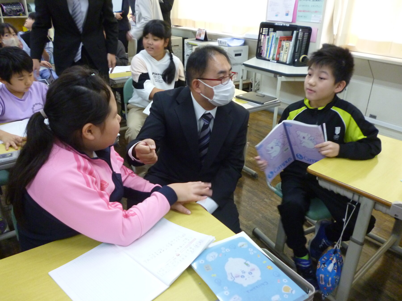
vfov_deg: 49.7
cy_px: 150
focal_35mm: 28
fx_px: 325
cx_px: 201
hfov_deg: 63.4
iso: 400
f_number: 3.1
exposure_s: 1/30
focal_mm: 5
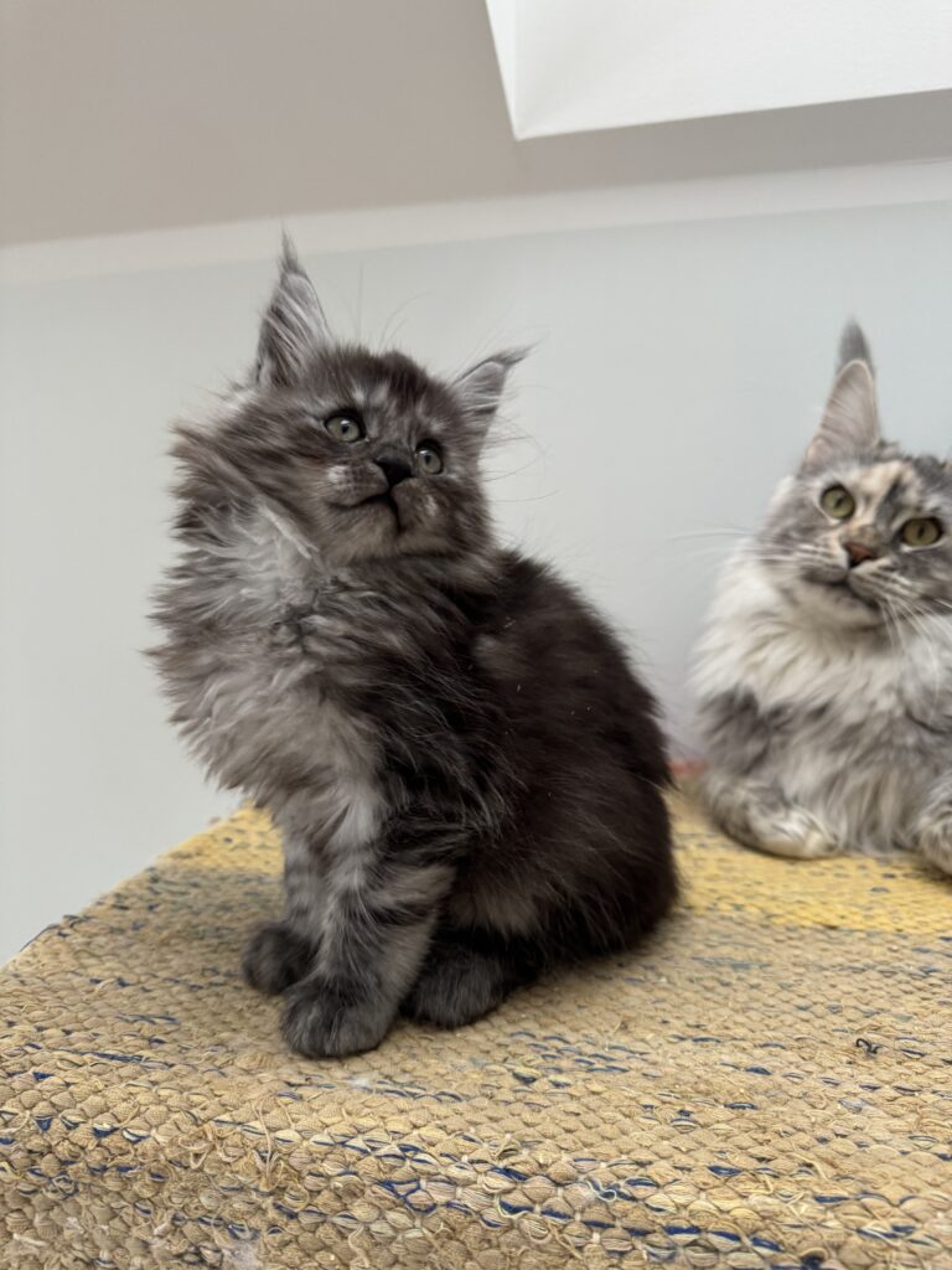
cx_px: 476
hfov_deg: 56.8
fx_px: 880
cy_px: 635
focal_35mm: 24
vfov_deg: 71.6
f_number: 1.78
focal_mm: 6.76
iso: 320
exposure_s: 1/60
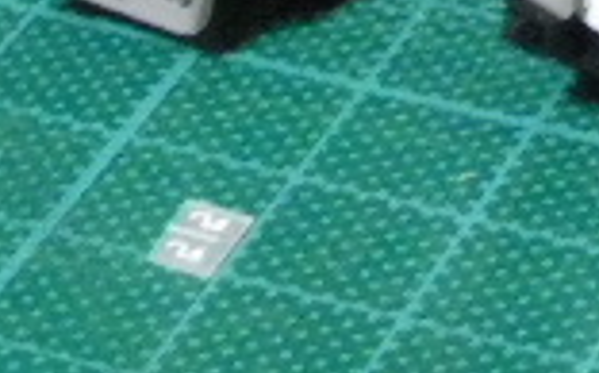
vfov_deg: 5.2
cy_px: -238
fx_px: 4092
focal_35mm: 251
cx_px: 465
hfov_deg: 8.4
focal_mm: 6.3
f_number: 3.5
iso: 800
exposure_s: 1/15
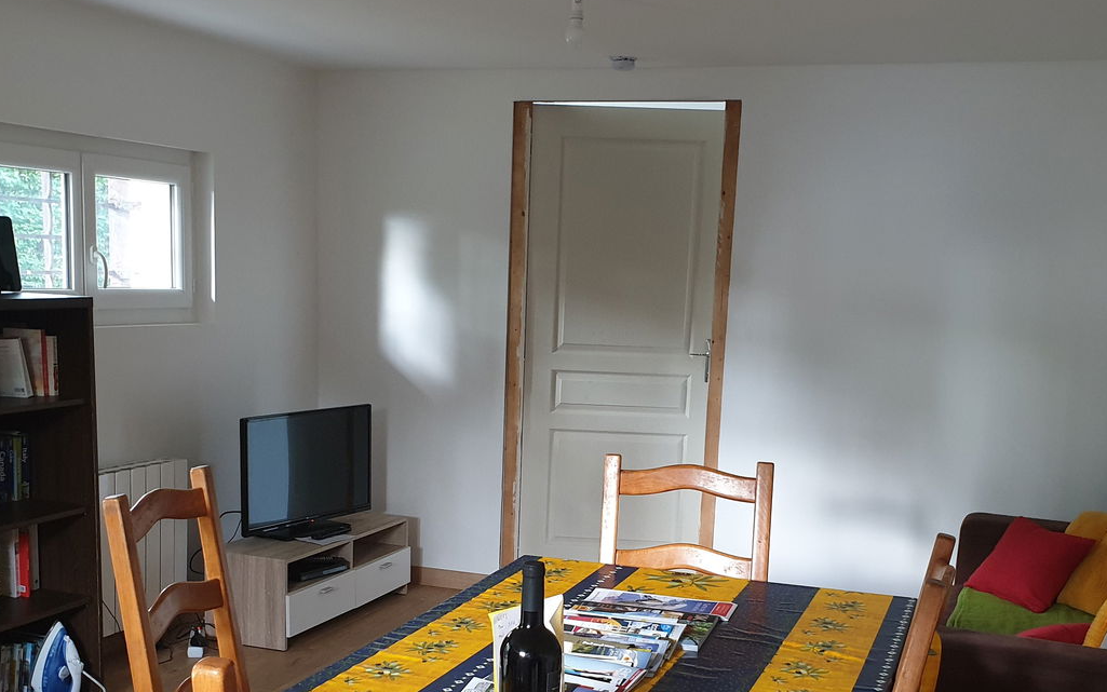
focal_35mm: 43
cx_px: 548
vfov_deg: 29.4
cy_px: 519
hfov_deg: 46.2
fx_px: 1297
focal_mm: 4.3
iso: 250
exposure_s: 1/23
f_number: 2.4
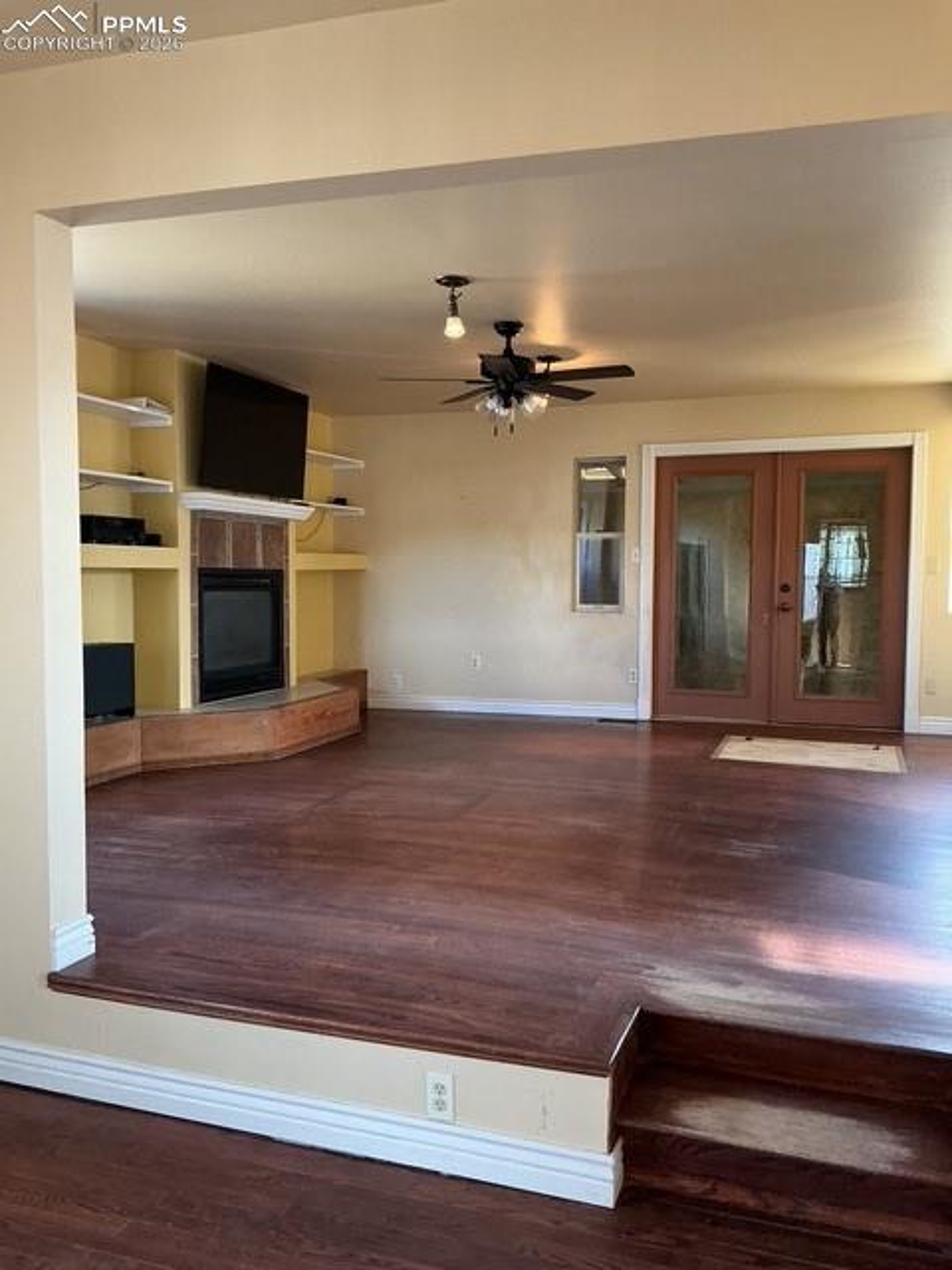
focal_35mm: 29
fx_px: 1063
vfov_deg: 61.7
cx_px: 476
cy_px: 635
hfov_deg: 48.2
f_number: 1.8
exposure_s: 1/60
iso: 125
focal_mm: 3
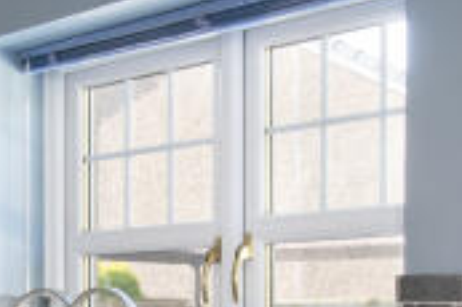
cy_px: 344
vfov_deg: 14.9
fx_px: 1141
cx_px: 29
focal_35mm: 89
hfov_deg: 22.2
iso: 320
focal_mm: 10
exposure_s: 1/5
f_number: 9
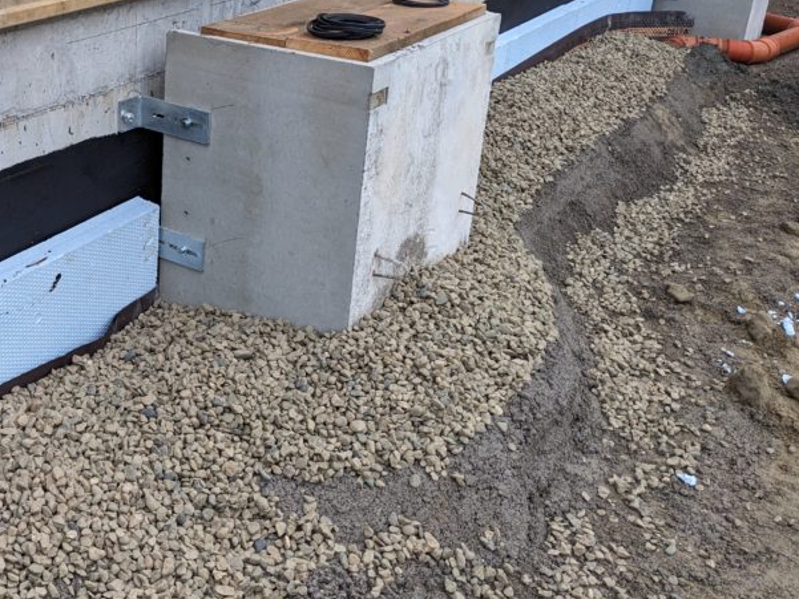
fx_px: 1016
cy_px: 176
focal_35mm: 44
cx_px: 164
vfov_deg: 32.5
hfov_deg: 41.2
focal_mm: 4.38
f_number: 1.73
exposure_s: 1/93.2
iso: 59
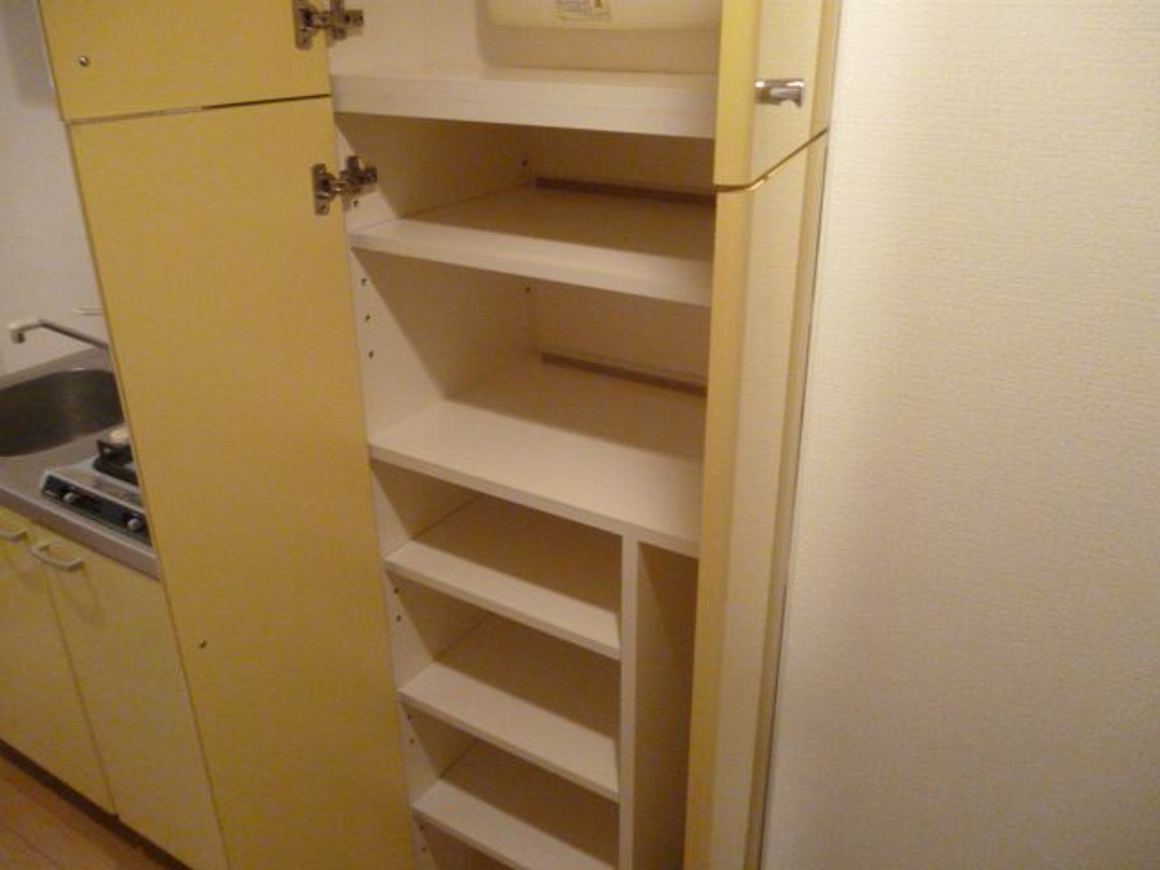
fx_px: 938
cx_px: 580
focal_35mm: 28
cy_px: 435
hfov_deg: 63.4
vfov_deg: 49.7
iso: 800
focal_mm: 5
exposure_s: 1/30
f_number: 3.1
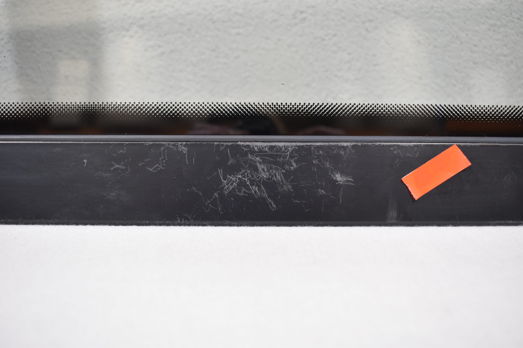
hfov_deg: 51.3
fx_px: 545
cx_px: 262
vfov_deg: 35.5
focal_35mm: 38
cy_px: 174
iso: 800
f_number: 5
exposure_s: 1/60
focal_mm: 25
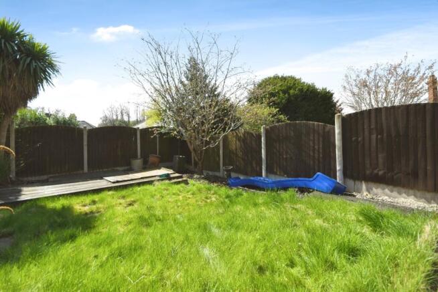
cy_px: 146
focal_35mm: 15
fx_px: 183
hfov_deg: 100.4
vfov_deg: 77.4
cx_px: 219
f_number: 8
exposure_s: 1/800
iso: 400
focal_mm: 10
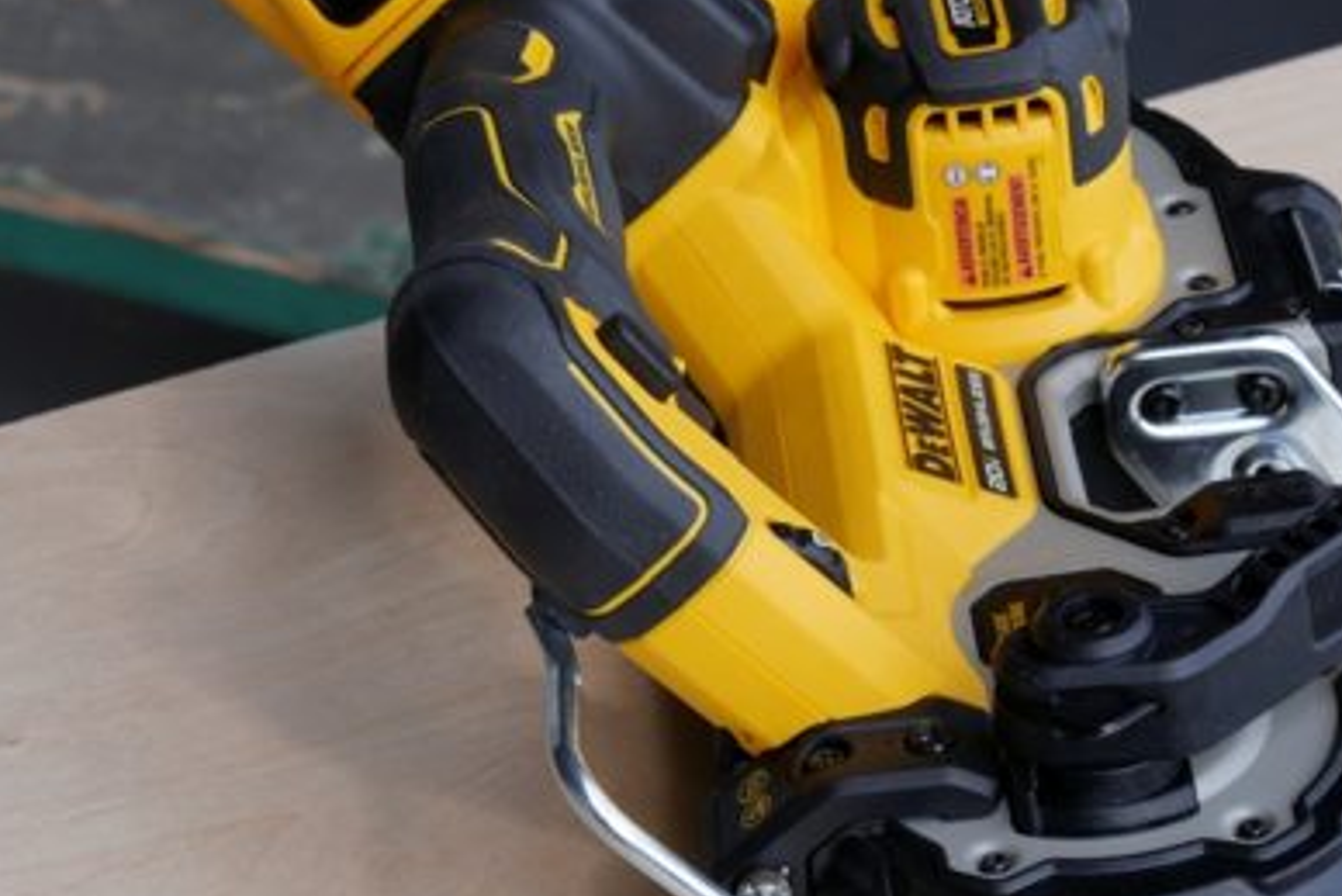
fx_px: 5146
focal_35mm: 138
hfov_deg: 14.9
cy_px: 426
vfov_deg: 9.9
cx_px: 719
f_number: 6.3
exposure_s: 1/200
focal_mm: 37
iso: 200
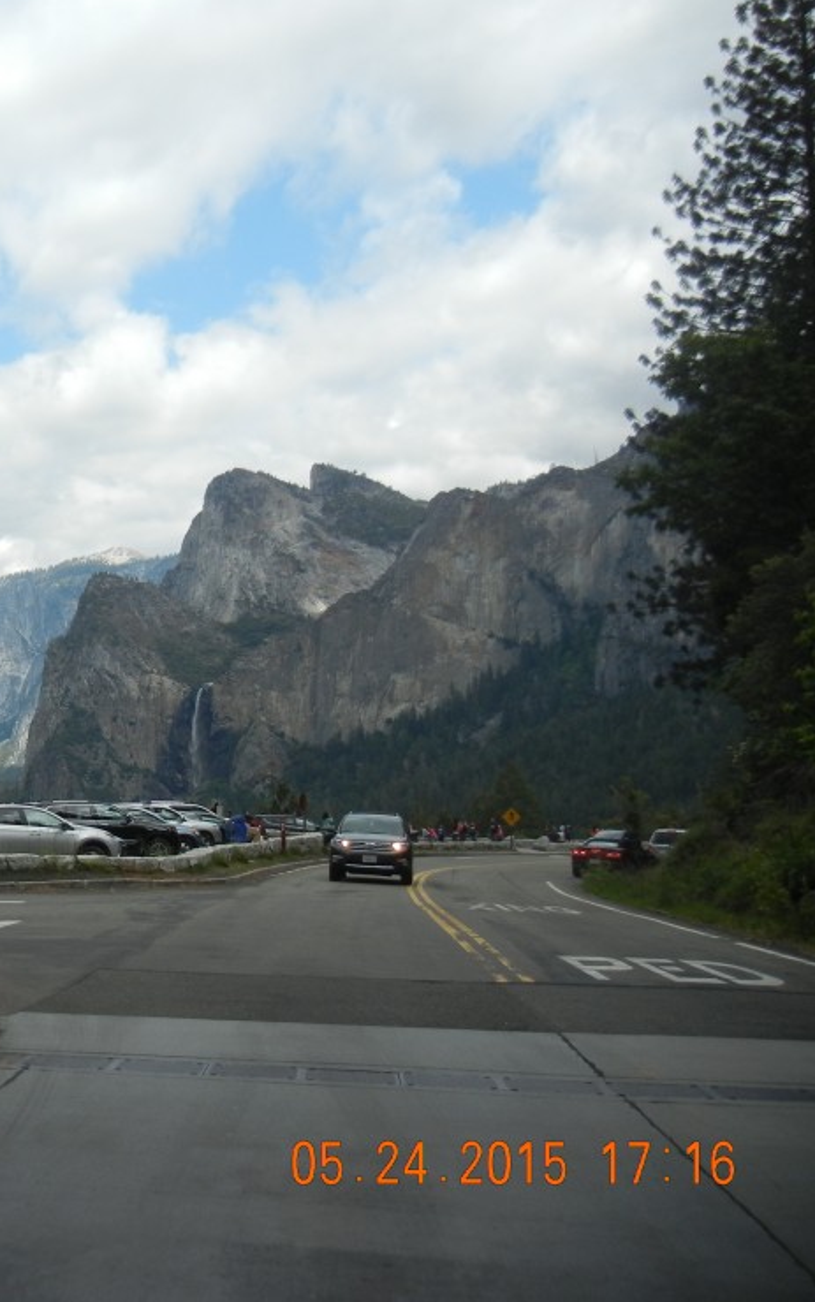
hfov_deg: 27.1
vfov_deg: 45.2
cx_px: -56
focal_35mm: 44
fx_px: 1562
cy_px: 628
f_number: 7
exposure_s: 1/308
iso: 160
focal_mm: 5.4
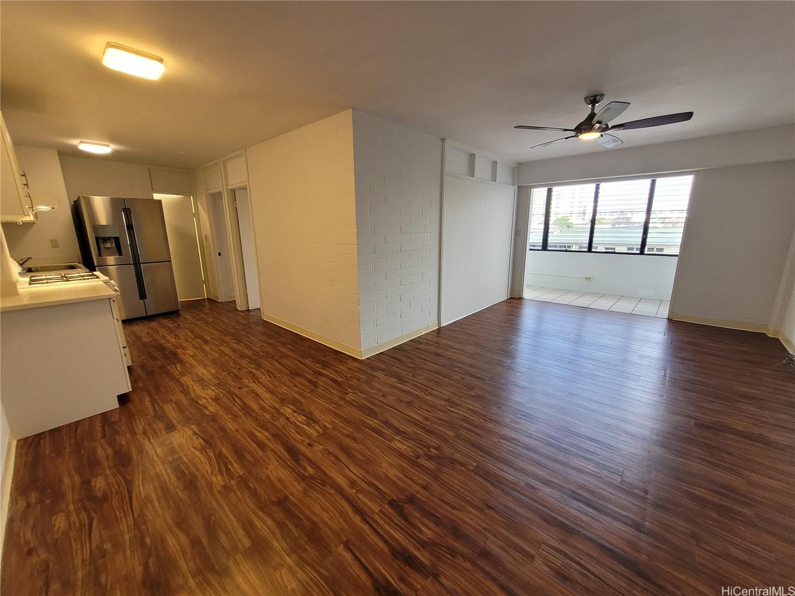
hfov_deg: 106.2
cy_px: 298
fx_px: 299
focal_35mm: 13
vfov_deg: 89.9
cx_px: 398
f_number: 2.2
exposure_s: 1/60
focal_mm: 1.74
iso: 200
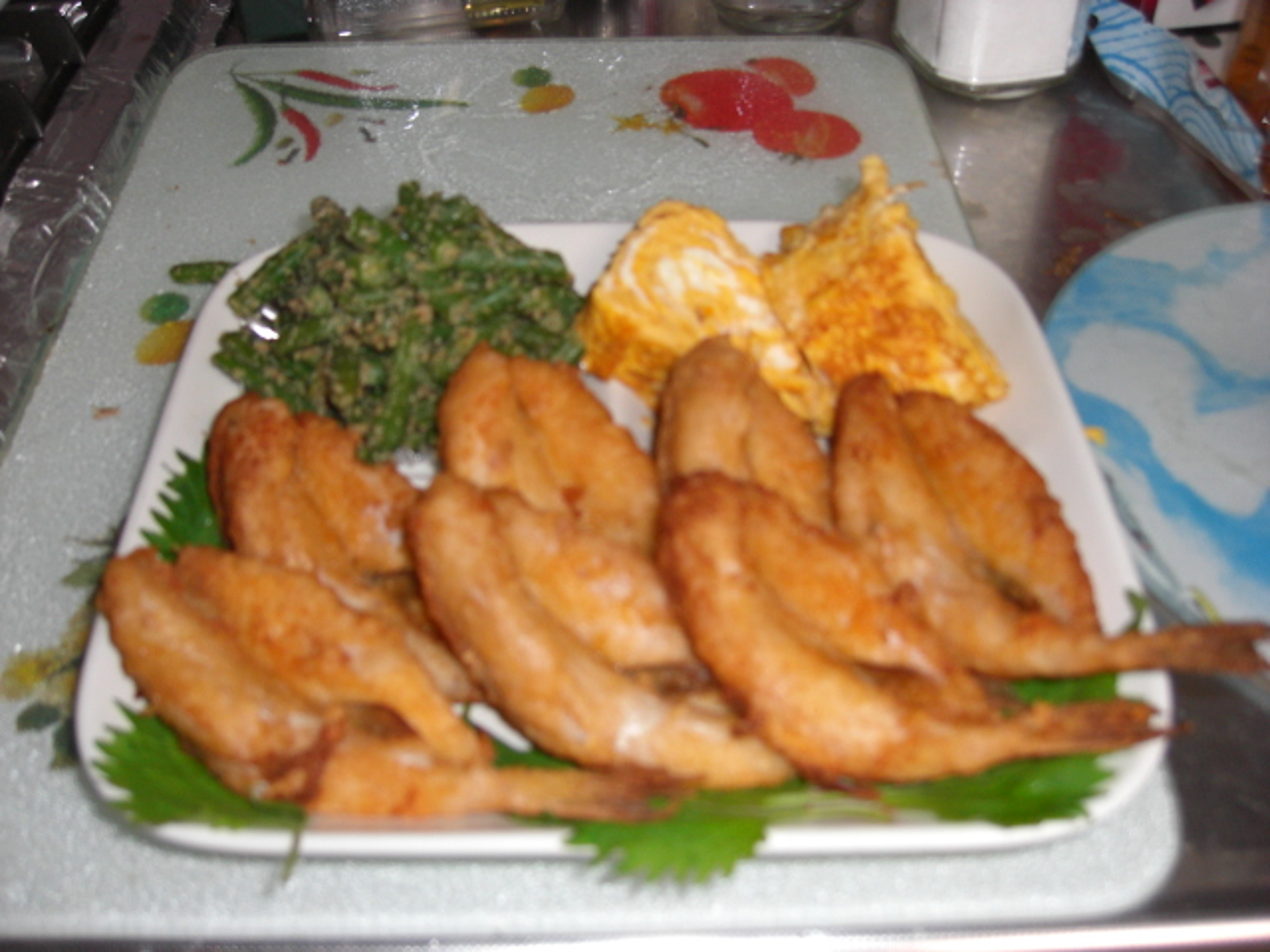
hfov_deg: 49.0
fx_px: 1394
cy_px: 476
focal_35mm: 38
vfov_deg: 37.7
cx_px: 635
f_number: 2.8
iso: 200
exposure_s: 1/30
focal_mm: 7.9
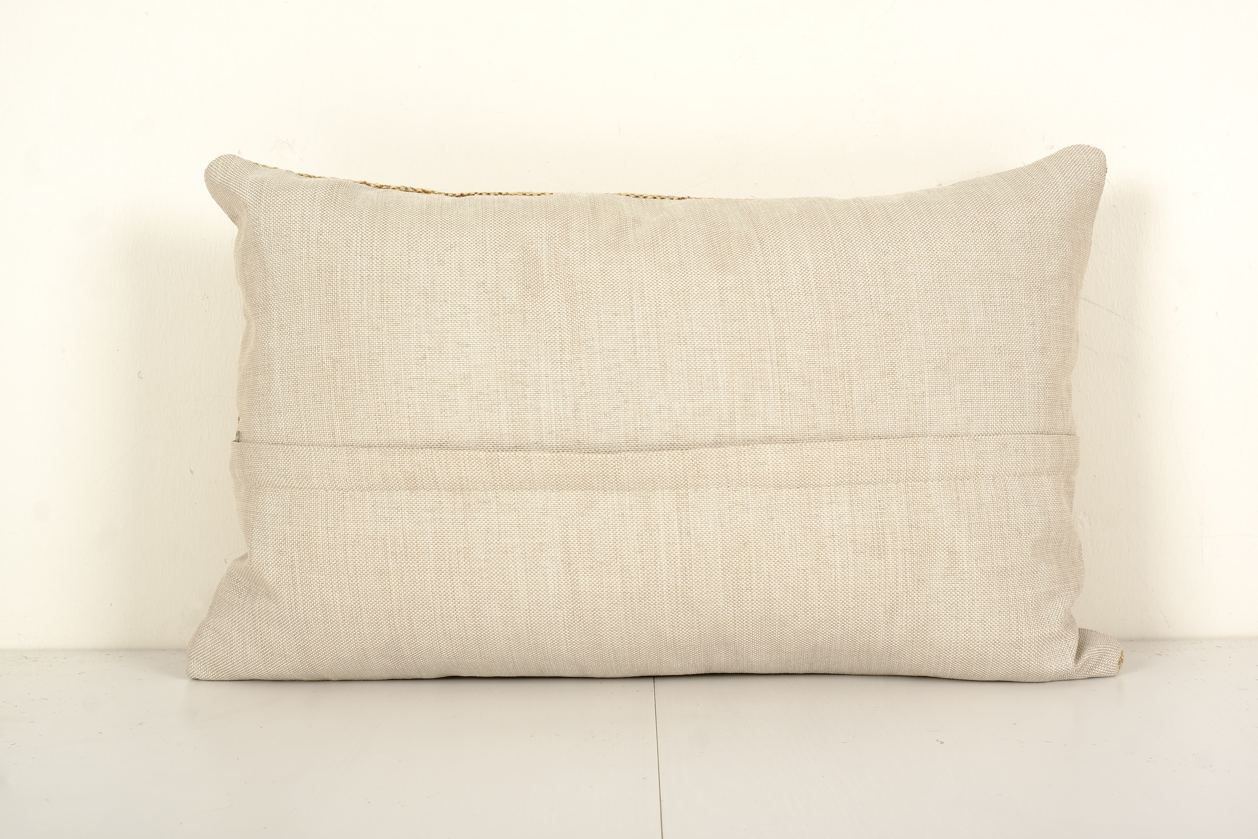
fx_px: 1572
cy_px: 420
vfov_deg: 29.9
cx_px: 629
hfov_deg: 43.6
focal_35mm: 45
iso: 80
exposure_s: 1/160
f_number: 11
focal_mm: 30.2
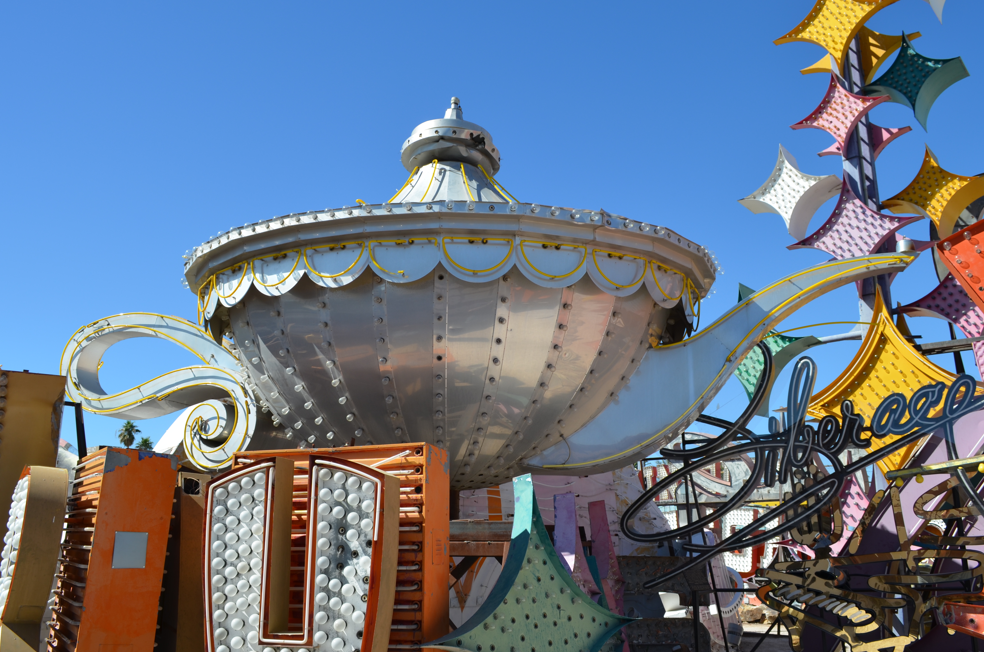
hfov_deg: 63.8
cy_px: 322
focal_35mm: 29
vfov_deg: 44.8
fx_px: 791
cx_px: 492
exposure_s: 1/250
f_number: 8
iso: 100
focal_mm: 18
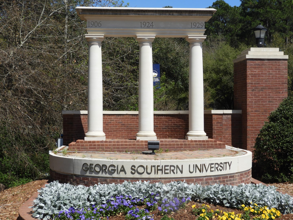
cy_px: 110
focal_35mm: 55
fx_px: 466
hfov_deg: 34.9
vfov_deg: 26.6
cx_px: 146
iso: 100
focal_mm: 9.9
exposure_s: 1/1000
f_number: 4
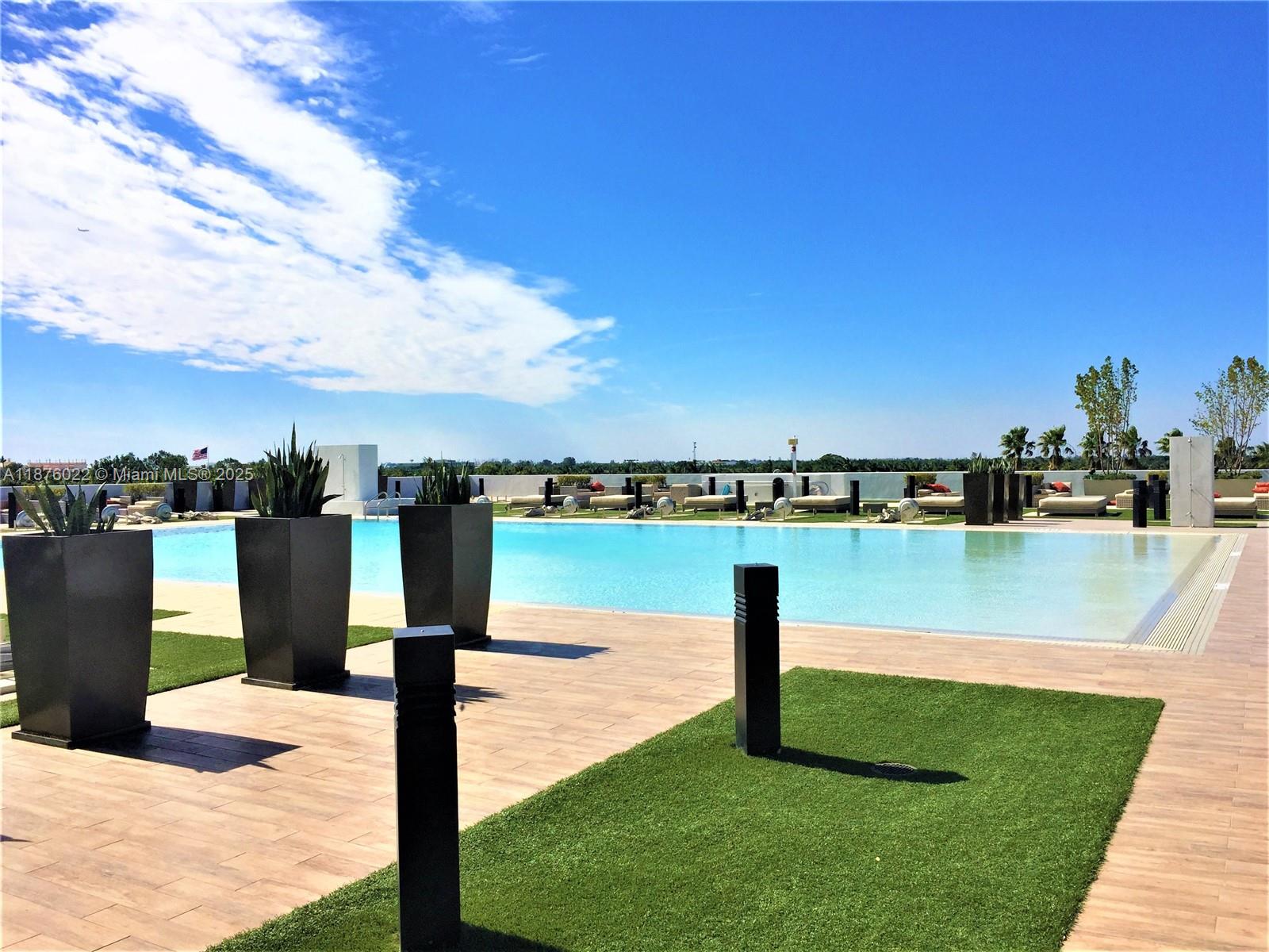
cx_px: 634
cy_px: 476
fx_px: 1063
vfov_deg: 48.2
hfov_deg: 61.7
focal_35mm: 29
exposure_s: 1/4405
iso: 32
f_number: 2.2
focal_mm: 4.15
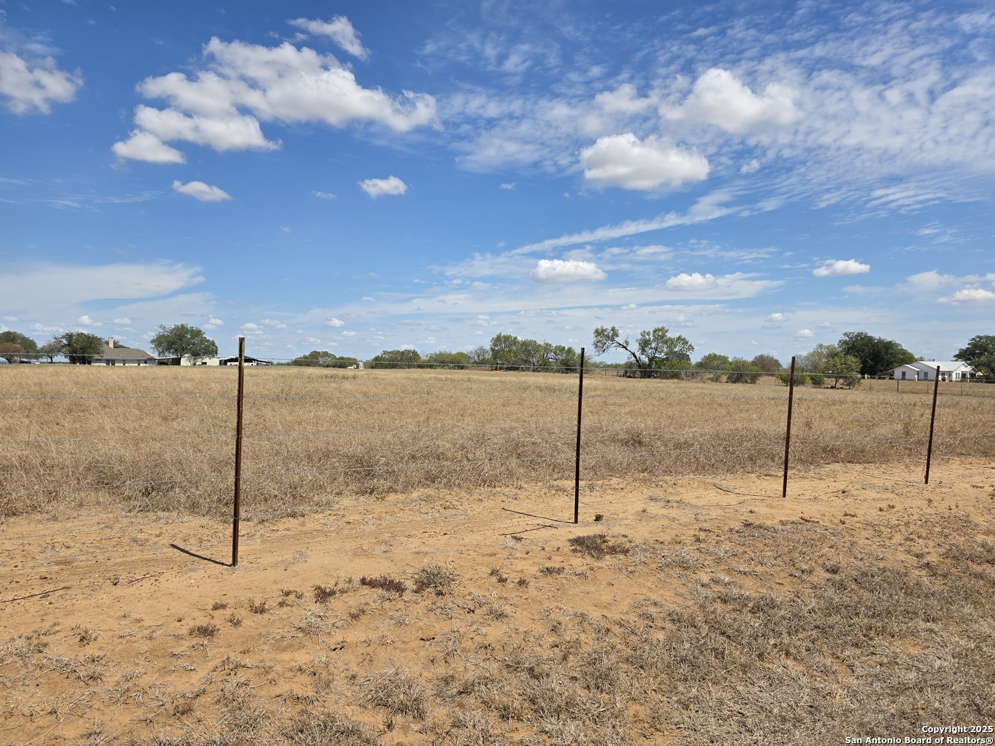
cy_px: 373
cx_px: 498
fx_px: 661
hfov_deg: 73.9
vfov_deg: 58.9
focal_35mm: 23
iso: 80
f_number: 1.7
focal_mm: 6.3
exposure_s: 1/7626
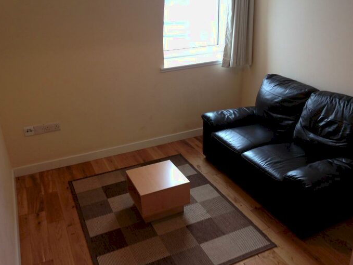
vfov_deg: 41.8
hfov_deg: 53.9
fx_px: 347
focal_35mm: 34
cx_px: 178
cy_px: 135
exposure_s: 1/30
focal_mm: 4.12
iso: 50
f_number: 2.4
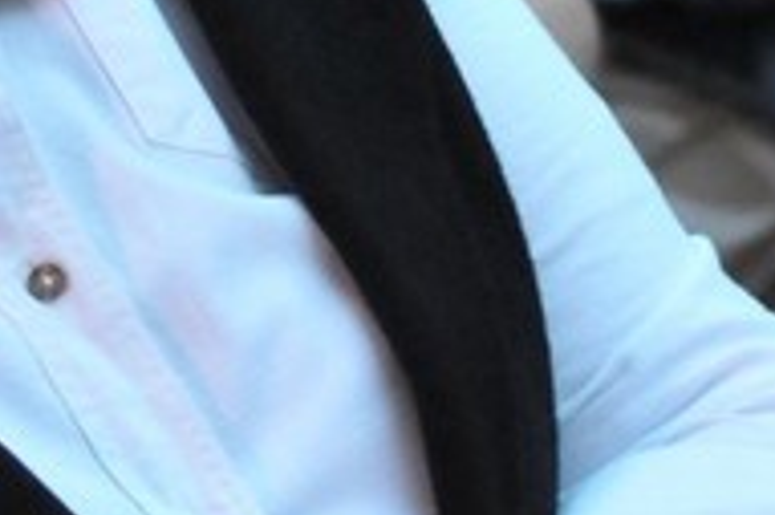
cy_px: -337
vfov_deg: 2.0
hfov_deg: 3.1
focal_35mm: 673
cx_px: -37
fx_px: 14475
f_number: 4.5
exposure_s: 1/60
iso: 2000
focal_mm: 80
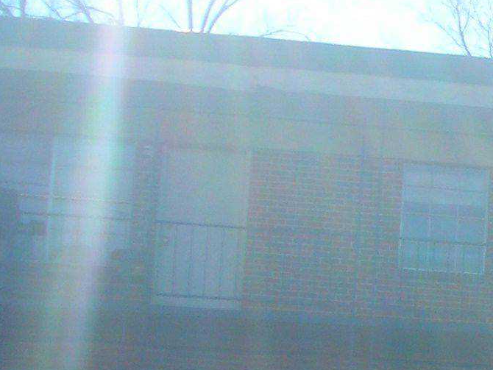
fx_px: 2094
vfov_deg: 10.0
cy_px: 371
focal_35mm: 147
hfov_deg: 12.4
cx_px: 870
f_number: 6.4
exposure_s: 1/140
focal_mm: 6.3
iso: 50
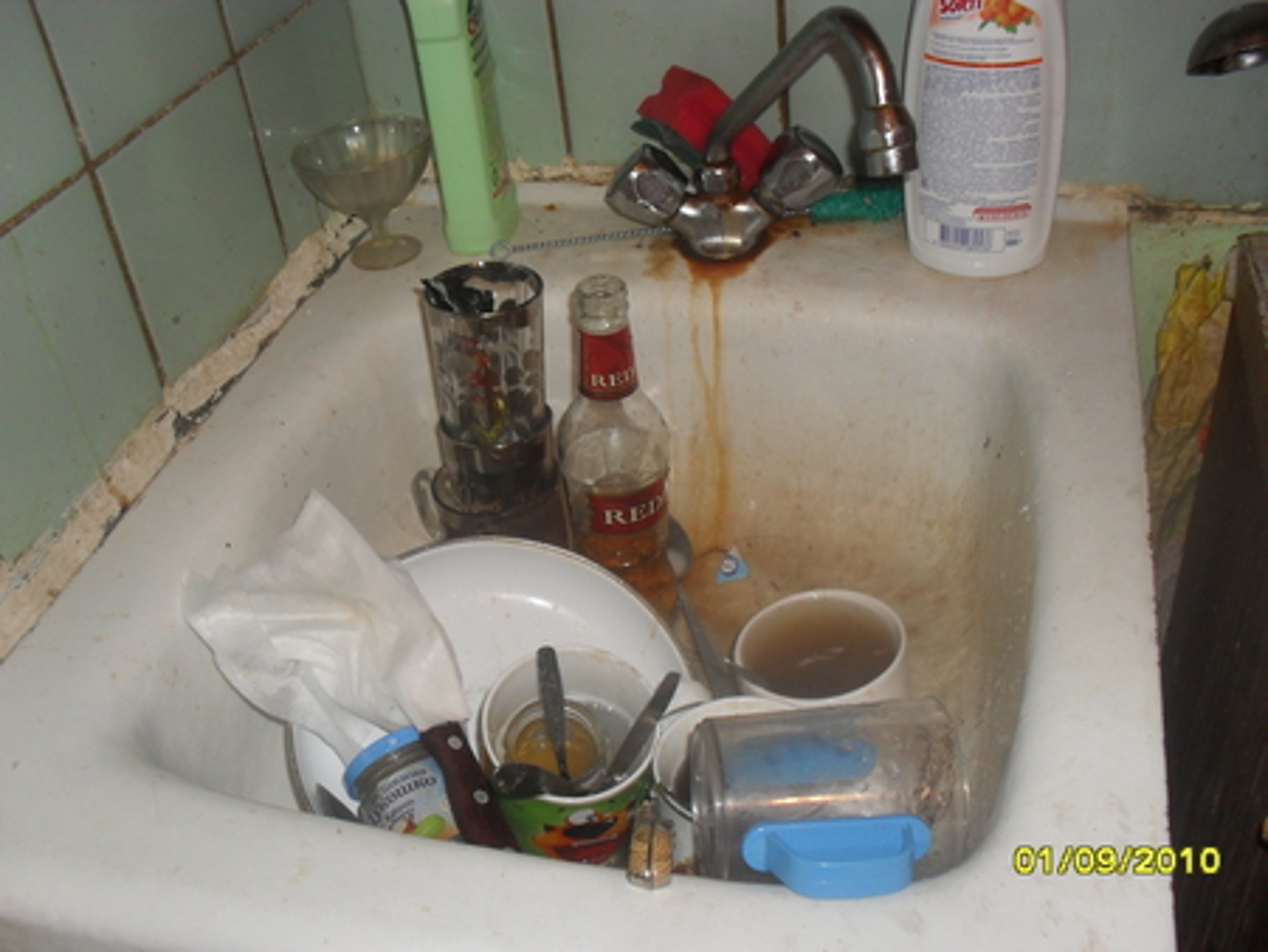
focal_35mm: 35
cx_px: 634
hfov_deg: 52.6
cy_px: 476
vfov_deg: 40.7
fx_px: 1283
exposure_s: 1/45
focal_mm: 6.3
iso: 200
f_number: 3.2
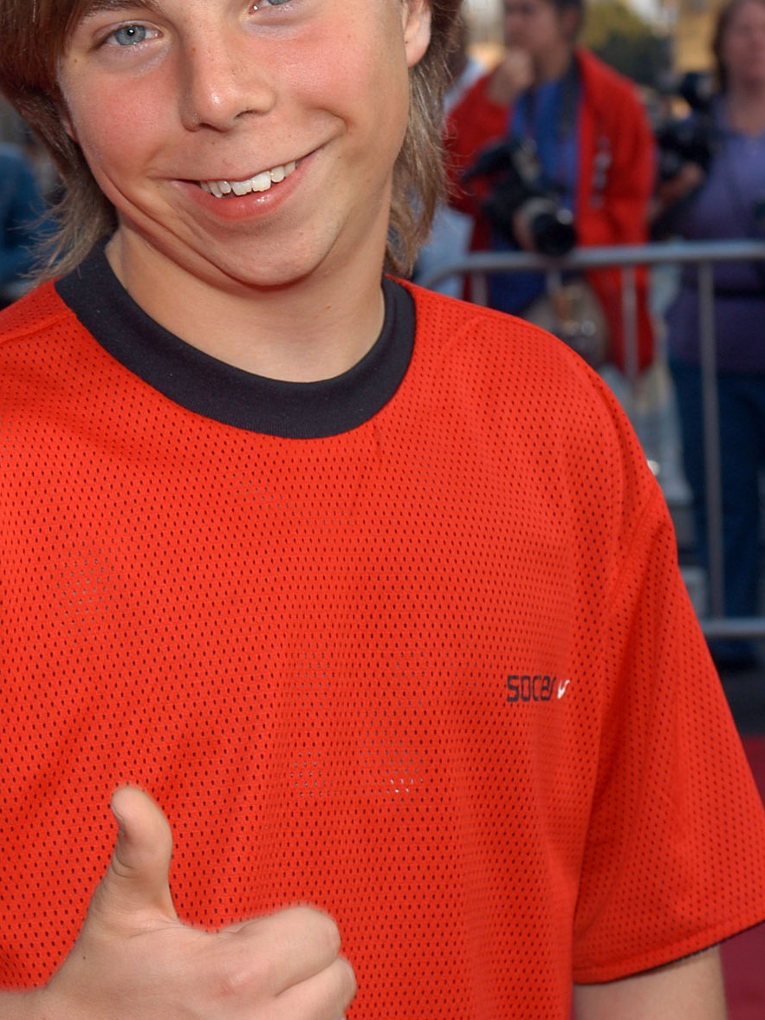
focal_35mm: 113
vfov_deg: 17.4
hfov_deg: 13.1
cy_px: 457
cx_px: 270
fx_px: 3324
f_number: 7.1
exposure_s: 1/160
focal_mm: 45
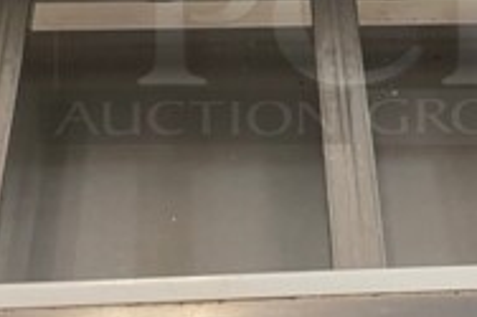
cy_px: 10
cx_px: 322
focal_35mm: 88
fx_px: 1165
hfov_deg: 23.0
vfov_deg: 15.3
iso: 320
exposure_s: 1/60
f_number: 1.6
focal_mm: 5.1
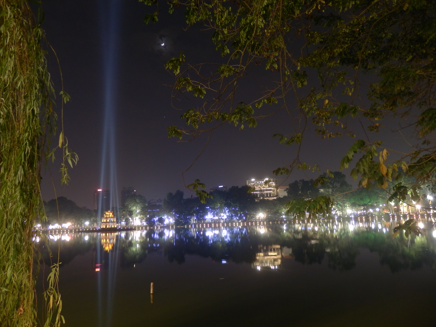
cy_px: 164
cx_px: 218
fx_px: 315
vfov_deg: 54.9
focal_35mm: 25
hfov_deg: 69.4
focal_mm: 4.5
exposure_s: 1/1.3
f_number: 3
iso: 160
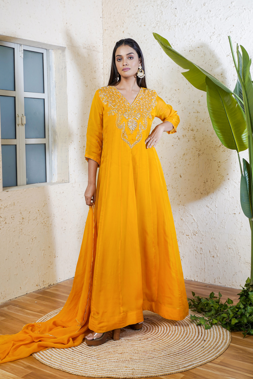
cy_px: 190
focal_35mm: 39
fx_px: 411
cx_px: 126
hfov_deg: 34.2
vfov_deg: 49.6
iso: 100
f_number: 11
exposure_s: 1/125
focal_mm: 39
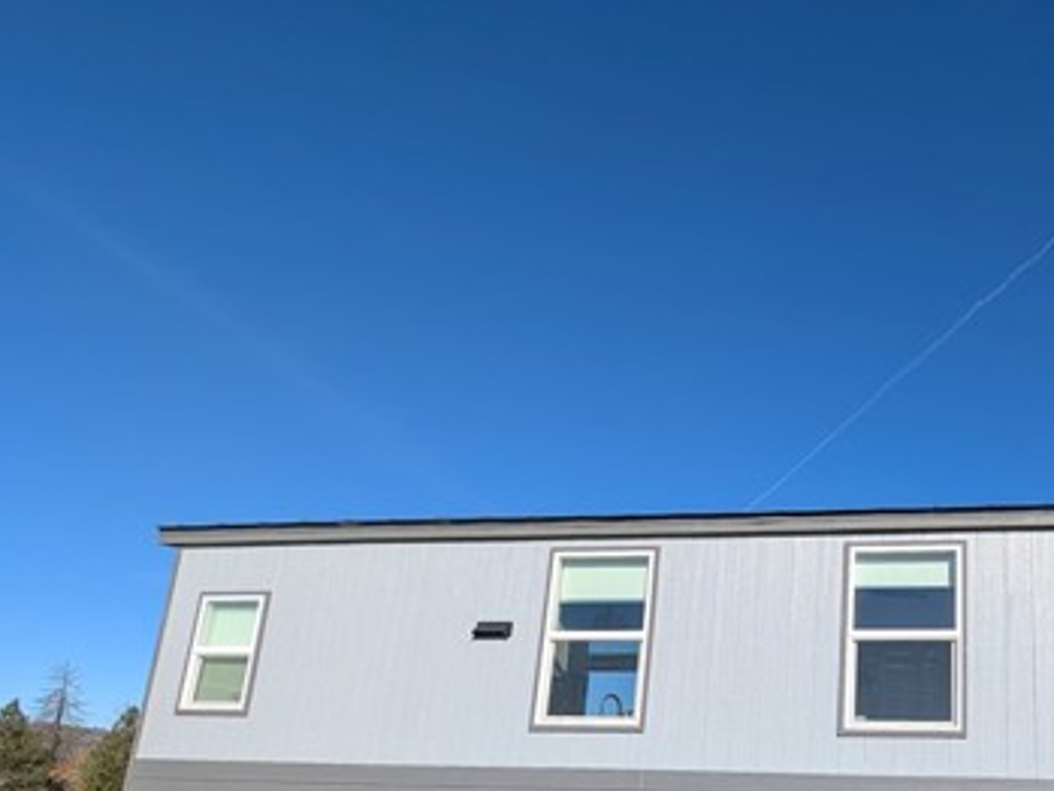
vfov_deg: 56.2
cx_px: 861
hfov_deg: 68.2
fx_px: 670
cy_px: 645
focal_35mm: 22
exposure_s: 1/1733
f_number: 1.95
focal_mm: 2.23
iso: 38
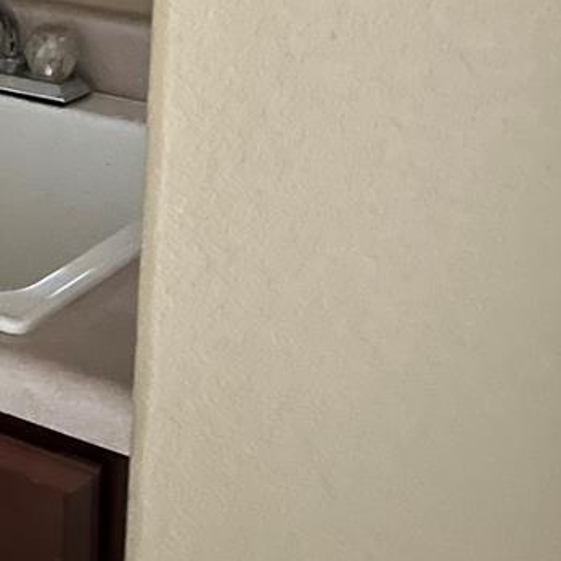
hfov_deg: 20.4
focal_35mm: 79
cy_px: -53
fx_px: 1448
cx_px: -125
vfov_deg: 20.9
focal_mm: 5.7
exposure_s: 1/9
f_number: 1.5
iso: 800
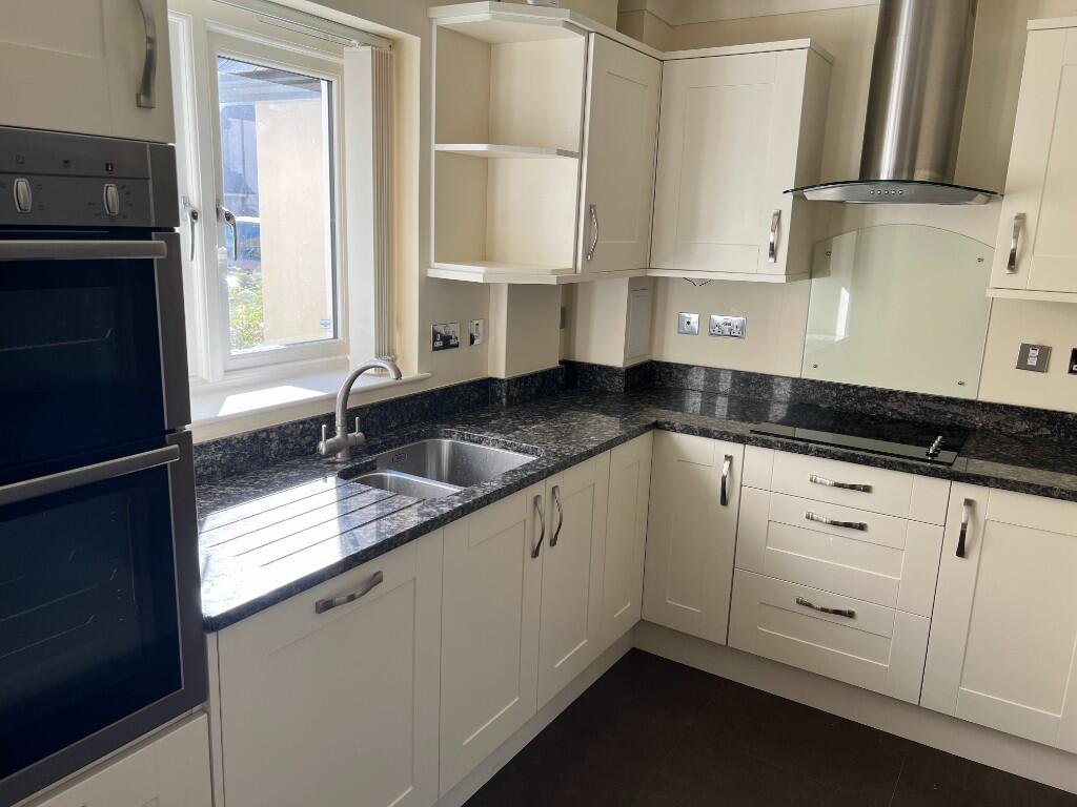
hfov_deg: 67.3
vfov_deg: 53.1
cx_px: 538
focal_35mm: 26
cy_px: 404
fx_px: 809
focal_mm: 5.7
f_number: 1.5
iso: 50
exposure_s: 1/358
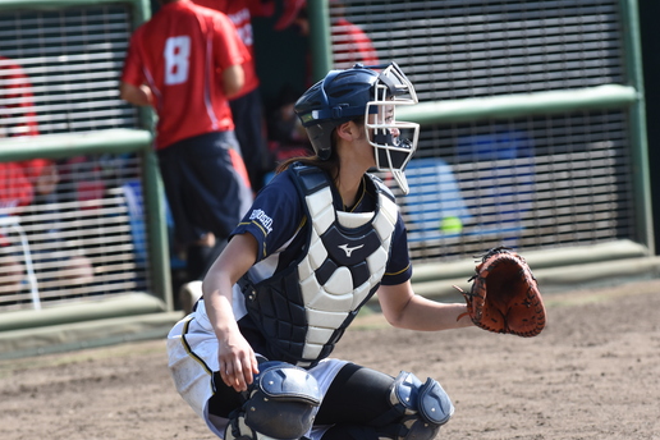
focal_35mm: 349
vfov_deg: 3.9
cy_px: 248
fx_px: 6398
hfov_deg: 5.9
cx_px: 338
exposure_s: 1/1600
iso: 640
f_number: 5
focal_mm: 200
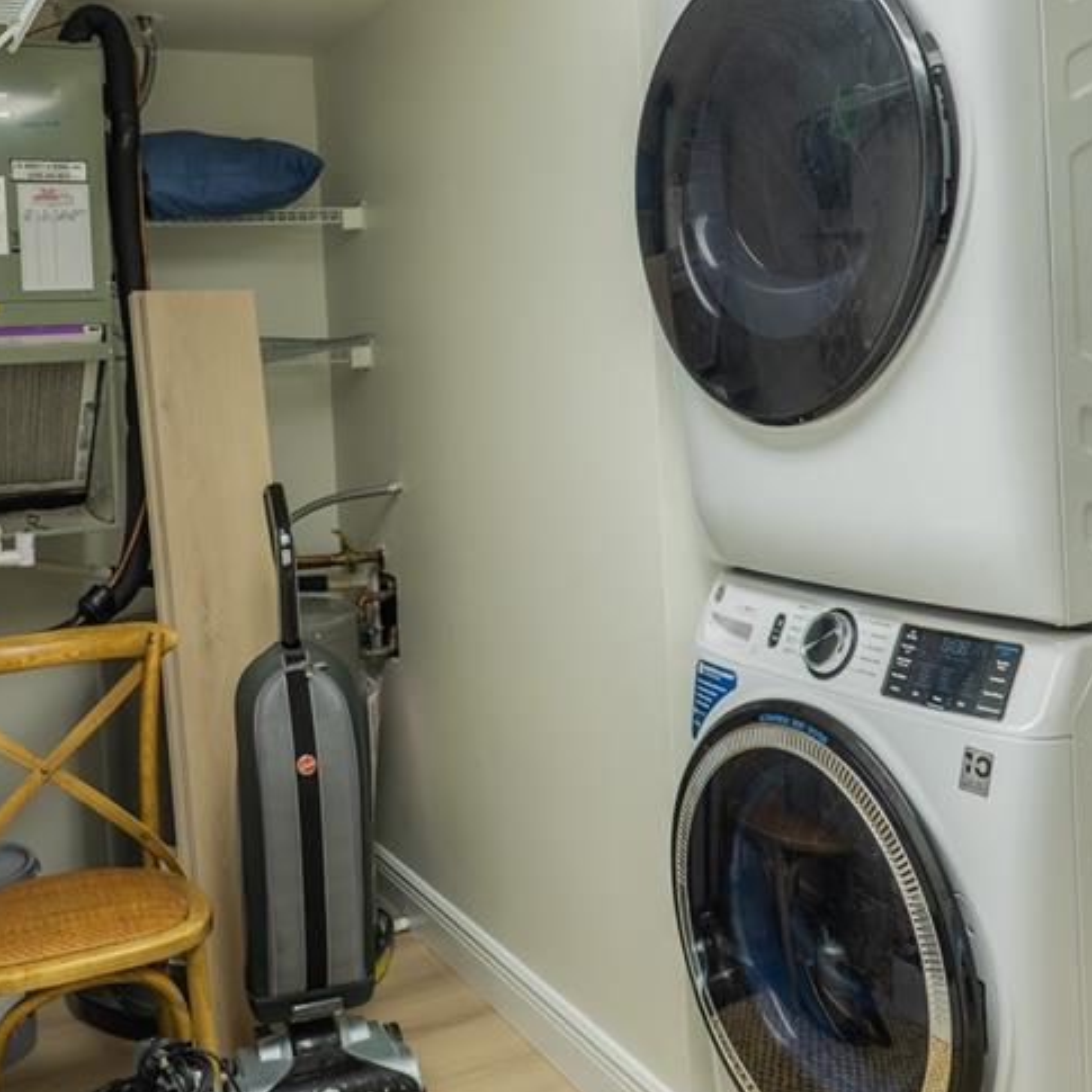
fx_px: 1392
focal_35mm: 39
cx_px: 529
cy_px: 390
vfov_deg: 42.4
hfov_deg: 42.8
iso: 100
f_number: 6.3
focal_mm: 29
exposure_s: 1/5
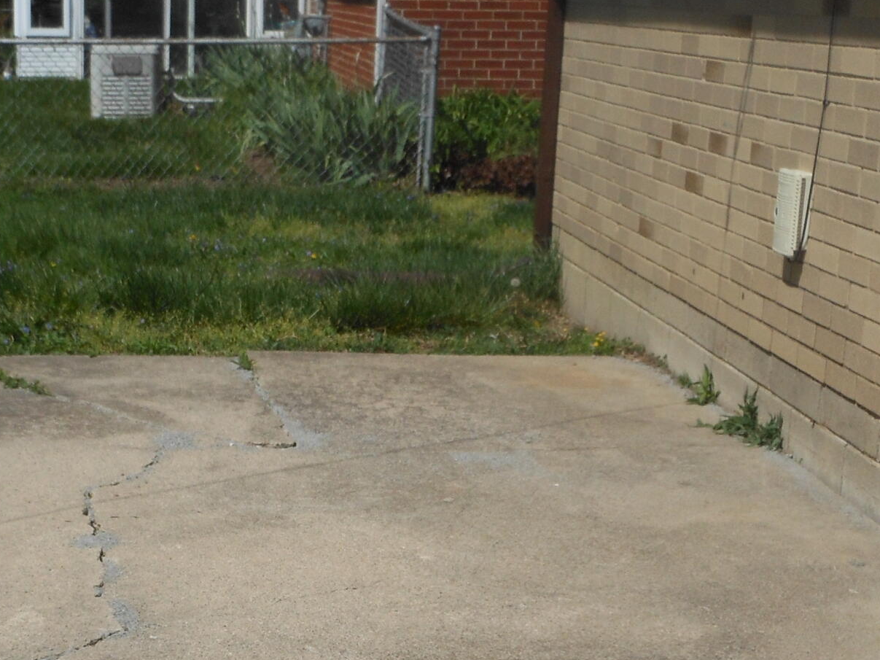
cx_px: 243
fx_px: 2084
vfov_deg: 17.8
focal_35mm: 82
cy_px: 549
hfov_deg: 23.6
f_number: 4
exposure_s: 1/1250
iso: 80
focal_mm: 5.9
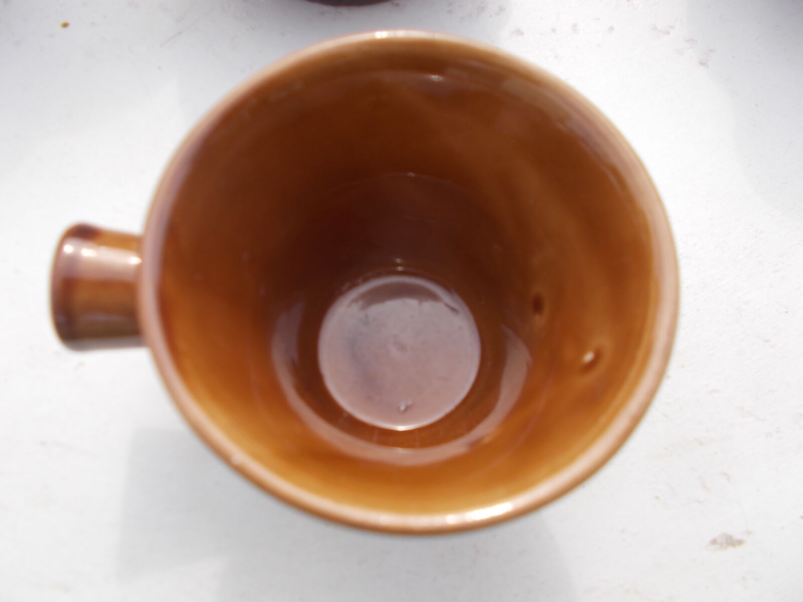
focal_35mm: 26
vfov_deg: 53.1
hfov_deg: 67.3
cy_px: 301
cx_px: 402
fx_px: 603
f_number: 8
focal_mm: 4.6
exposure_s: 1/80
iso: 80
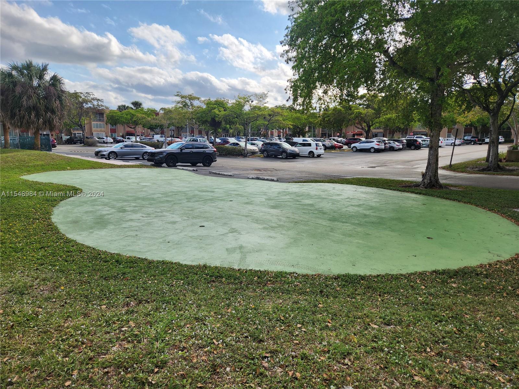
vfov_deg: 58.9
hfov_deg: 73.9
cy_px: 194
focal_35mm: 23
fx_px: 345
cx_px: 260
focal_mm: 5.4
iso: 20
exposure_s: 1/1336
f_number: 1.8
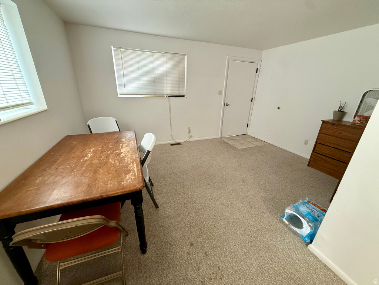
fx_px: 153
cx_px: 190
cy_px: 142
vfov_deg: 85.7
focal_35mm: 14
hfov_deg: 102.1
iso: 320
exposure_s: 1/60
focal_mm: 2.22
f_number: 2.2
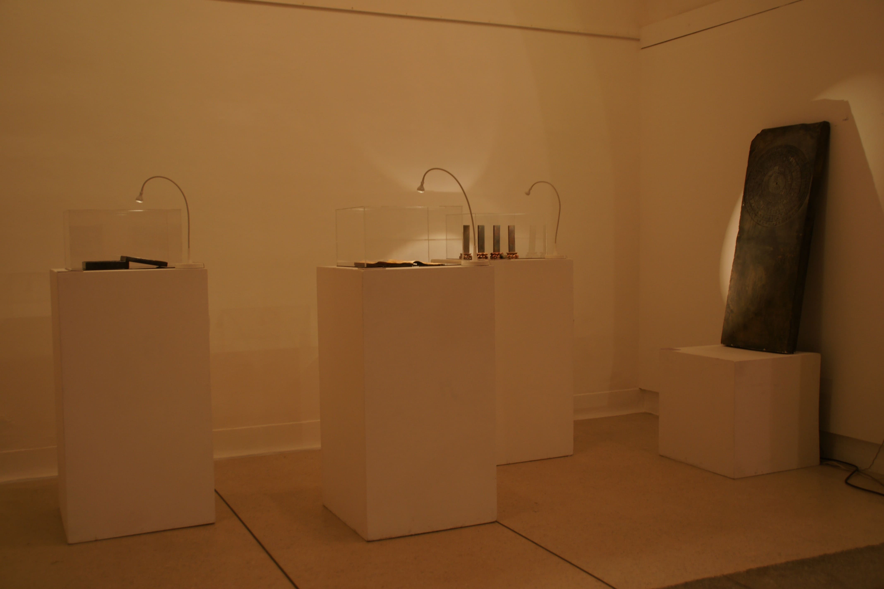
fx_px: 884
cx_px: 442
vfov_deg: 36.9
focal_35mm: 36
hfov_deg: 53.1
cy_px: 294
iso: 250
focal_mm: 24
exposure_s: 1/40
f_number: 3.5
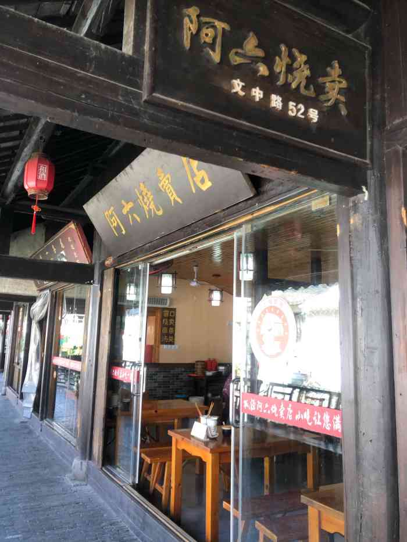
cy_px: 271
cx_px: 204
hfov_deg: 49.8
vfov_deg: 63.4
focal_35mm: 28
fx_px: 439
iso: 20
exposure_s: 1/30
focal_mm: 4
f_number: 1.8
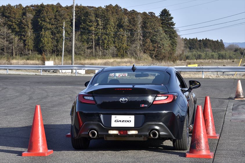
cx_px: 122
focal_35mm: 112
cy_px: 82
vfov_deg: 12.2
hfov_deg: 18.2
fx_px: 766
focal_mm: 75
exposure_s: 1/500
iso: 400
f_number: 14
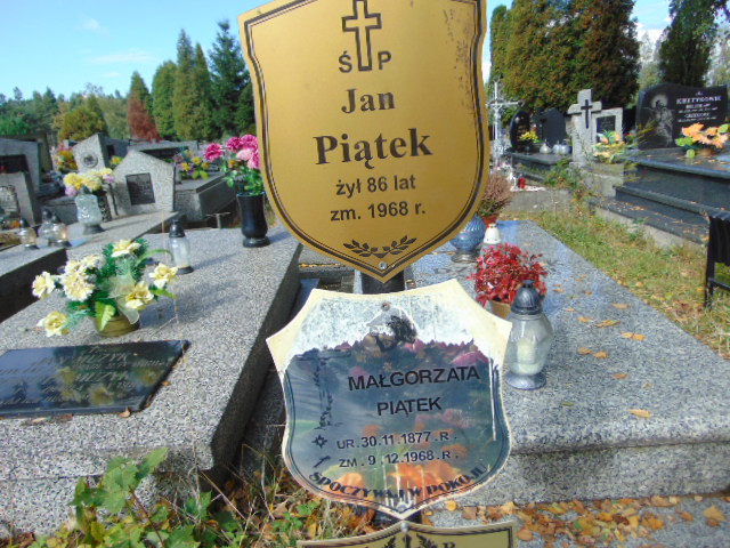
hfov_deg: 69.4
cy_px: 274
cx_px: 365
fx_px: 527
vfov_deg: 54.9
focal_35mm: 25
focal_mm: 4.5
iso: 80
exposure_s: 1/640
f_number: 3
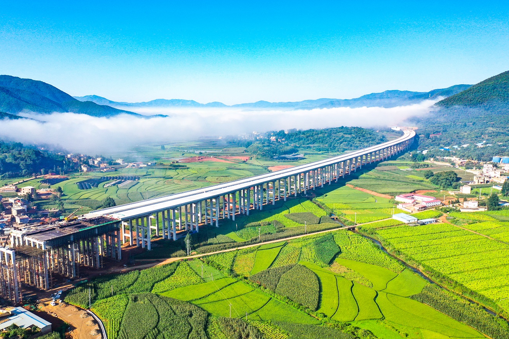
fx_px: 410
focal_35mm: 29
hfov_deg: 63.6
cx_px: 260
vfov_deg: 45.0
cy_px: 174
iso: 100
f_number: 2.8
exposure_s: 1/800
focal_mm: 10.26
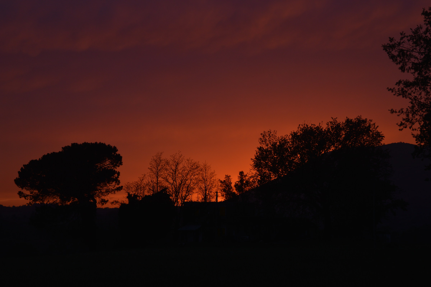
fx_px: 825
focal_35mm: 69
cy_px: 144
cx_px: 216
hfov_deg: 29.3
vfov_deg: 19.7
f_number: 11
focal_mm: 46
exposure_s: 1/20
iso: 100
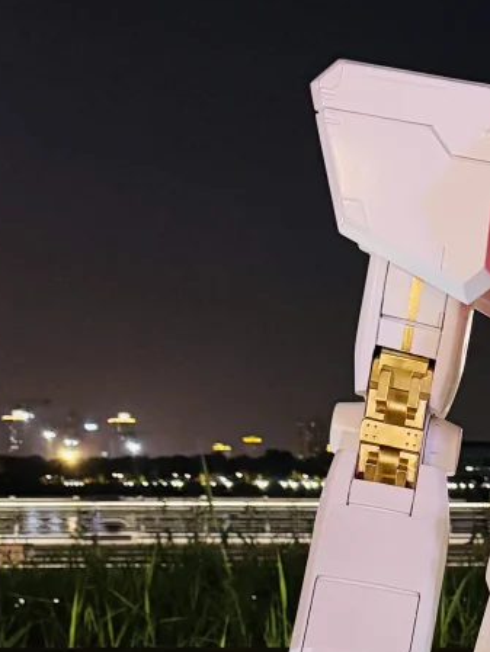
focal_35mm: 77
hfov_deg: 17.2
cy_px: 741
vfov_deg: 23.6
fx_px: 1453
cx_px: 740
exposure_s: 1/53
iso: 800
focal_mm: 6.76
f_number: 1.78
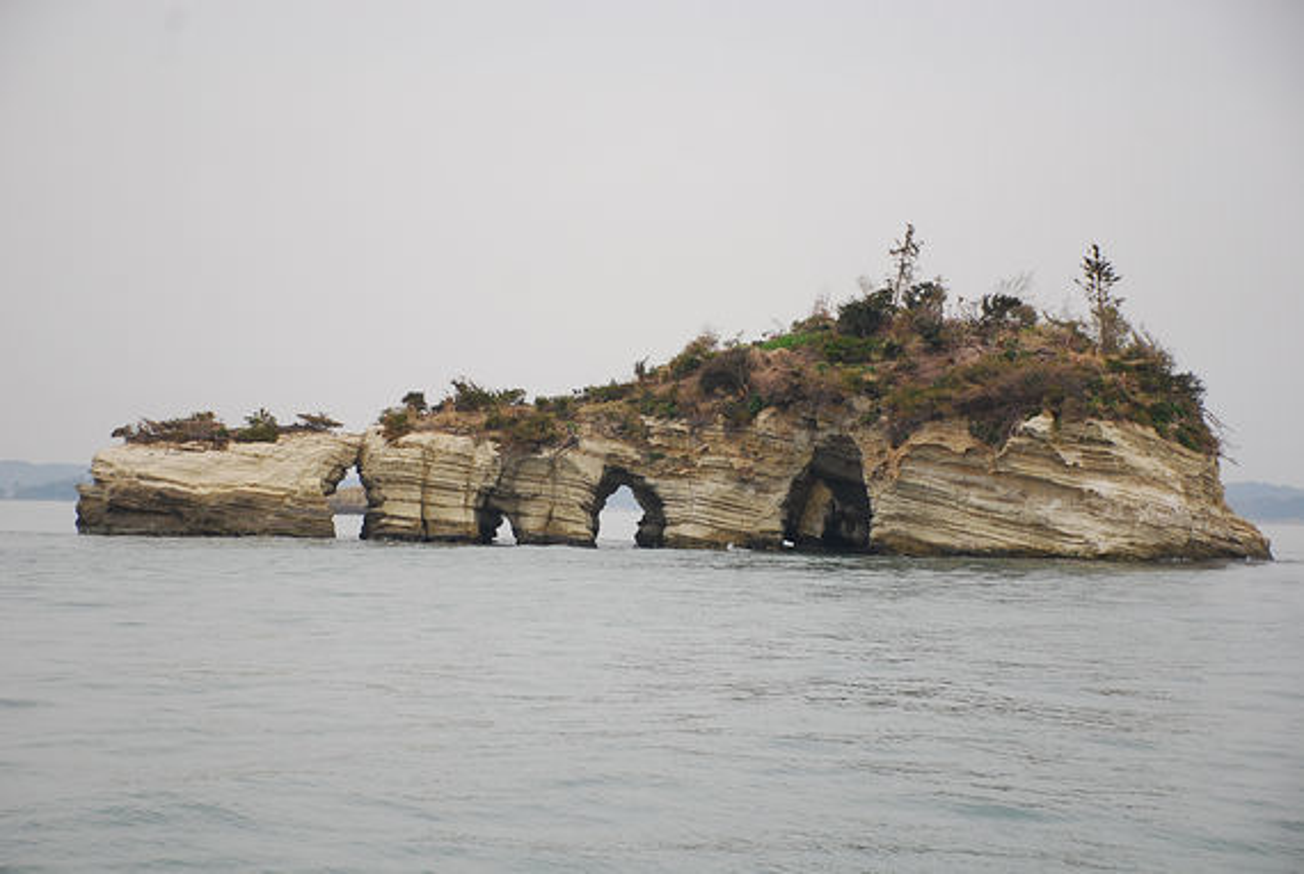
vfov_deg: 14.8
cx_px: 652
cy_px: 437
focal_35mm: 93
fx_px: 3374
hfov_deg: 21.9
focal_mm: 62
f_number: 6.3
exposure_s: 1/640
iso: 200
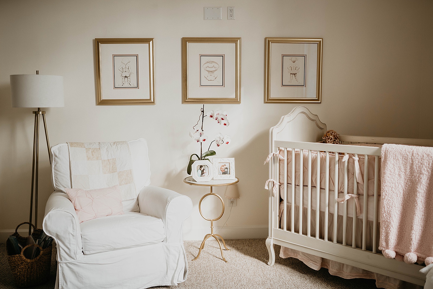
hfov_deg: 54.4
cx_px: 216
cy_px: 144
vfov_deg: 37.9
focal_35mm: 35
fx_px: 421
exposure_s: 1/500
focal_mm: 35
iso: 1250
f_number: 2.2
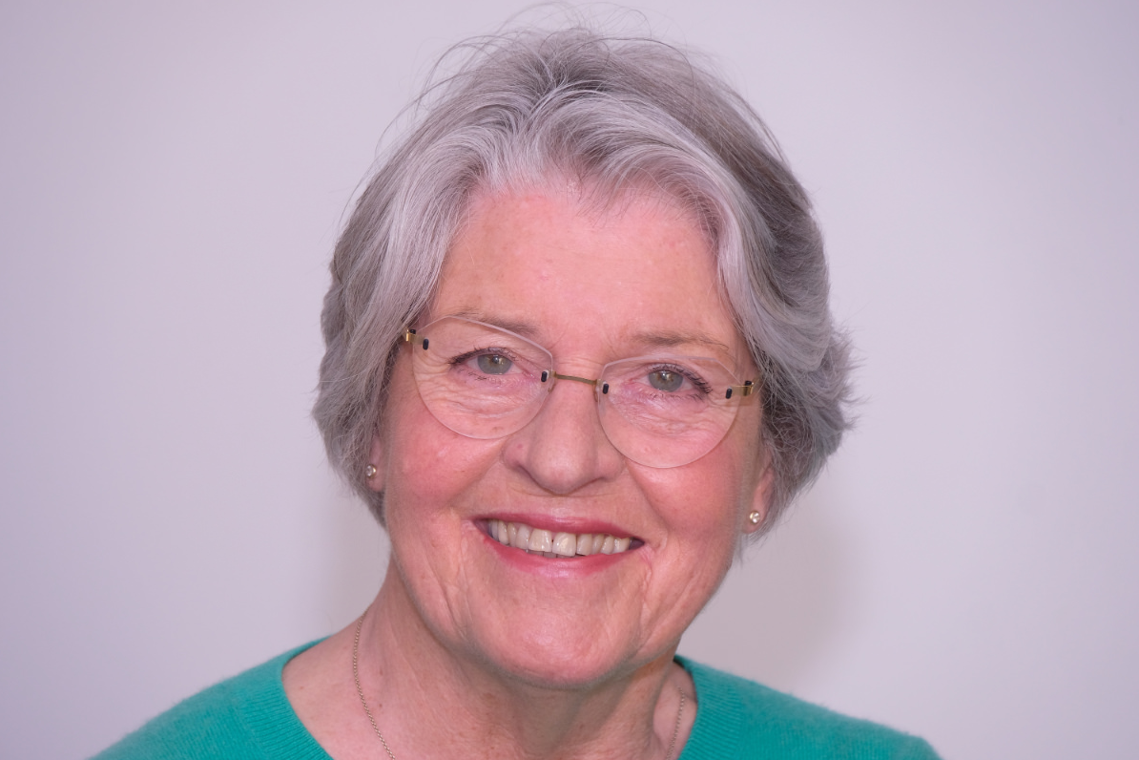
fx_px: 6454
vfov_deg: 6.7
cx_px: 568
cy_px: 379
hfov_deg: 10.1
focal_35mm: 204
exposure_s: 1/125
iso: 1000
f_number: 5.6
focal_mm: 135
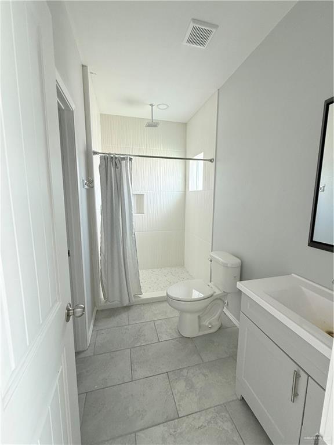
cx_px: 167
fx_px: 180
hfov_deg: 85.7
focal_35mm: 14
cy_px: 222
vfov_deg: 102.1
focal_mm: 2.22
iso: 200
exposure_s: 1/99
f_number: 2.2
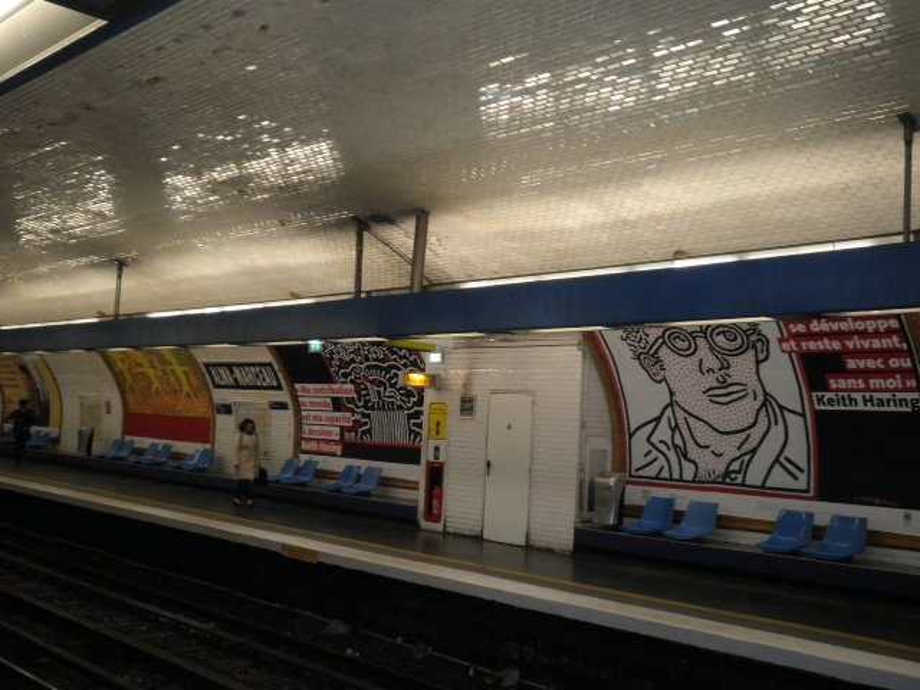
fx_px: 983
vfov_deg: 38.7
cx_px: 460
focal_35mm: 37
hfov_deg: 50.1
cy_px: 345
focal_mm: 6.5
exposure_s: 1/50
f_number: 3.1
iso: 250
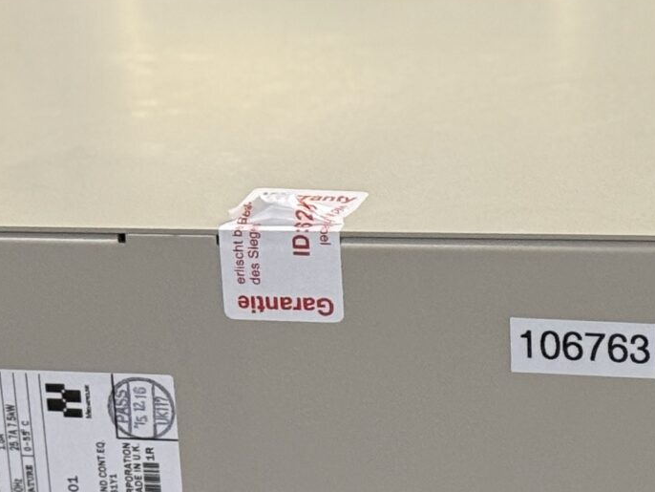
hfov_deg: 11.0
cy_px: 446
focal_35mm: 179
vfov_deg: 8.3
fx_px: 3388
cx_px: 514
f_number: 1.78
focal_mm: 6.76
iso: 200
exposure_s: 1/50
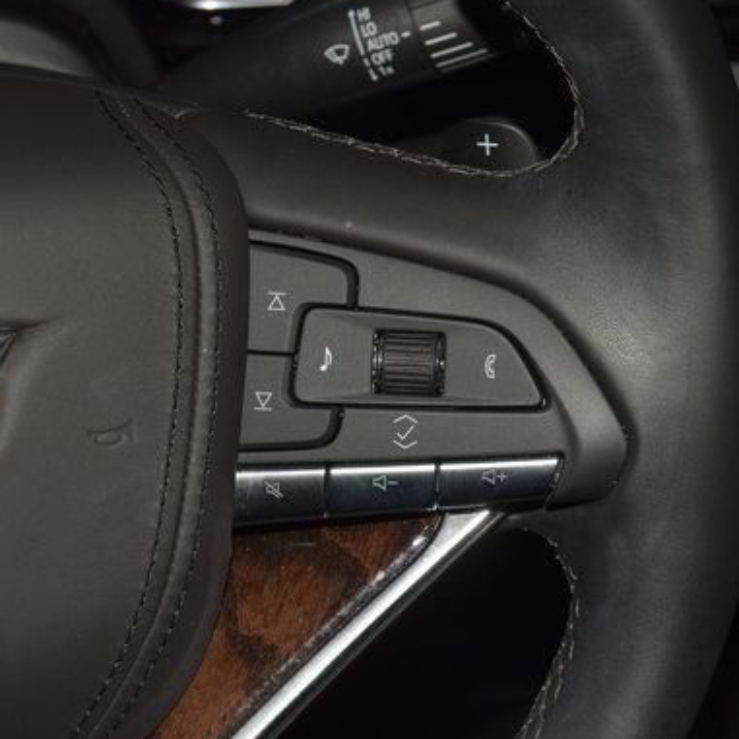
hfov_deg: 11.6
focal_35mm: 150
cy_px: 329
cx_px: 419
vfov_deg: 11.6
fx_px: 3623
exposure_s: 1/125
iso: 100
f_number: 8
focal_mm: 70
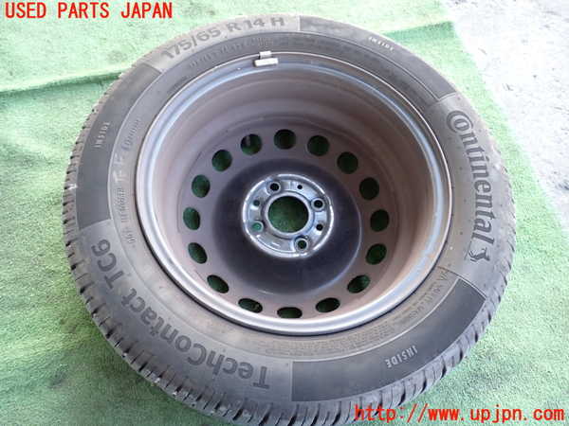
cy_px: 213
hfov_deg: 60.0
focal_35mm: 30
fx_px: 493
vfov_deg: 46.8
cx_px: 284
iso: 200
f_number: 2.3
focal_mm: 5.4
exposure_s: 1/50
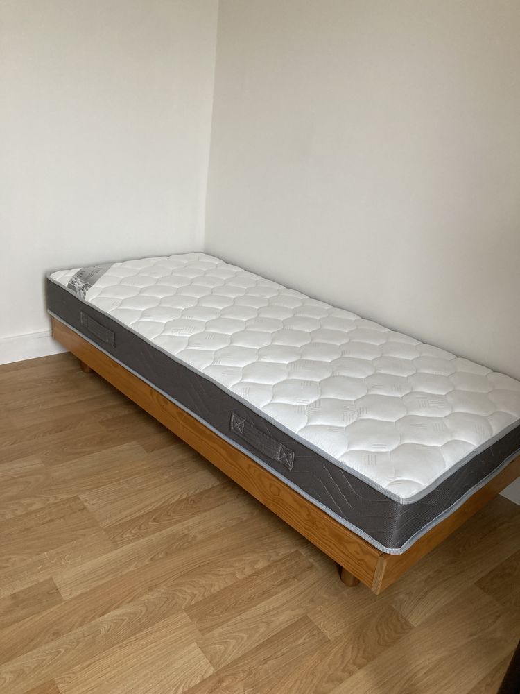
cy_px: 347
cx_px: 260
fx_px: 561
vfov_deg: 63.4
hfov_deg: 49.7
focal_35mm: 28
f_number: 1.8
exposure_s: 1/60
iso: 100
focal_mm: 3.99
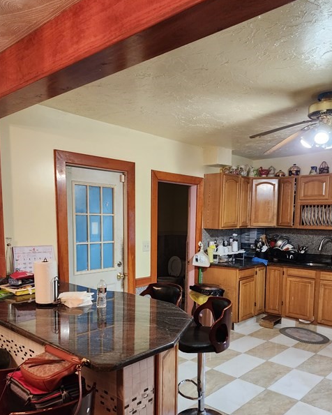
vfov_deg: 59.6
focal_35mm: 29
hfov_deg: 50.0
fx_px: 356
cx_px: 164
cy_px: 262
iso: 800
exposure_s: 1/120
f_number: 1.8
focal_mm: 6.4
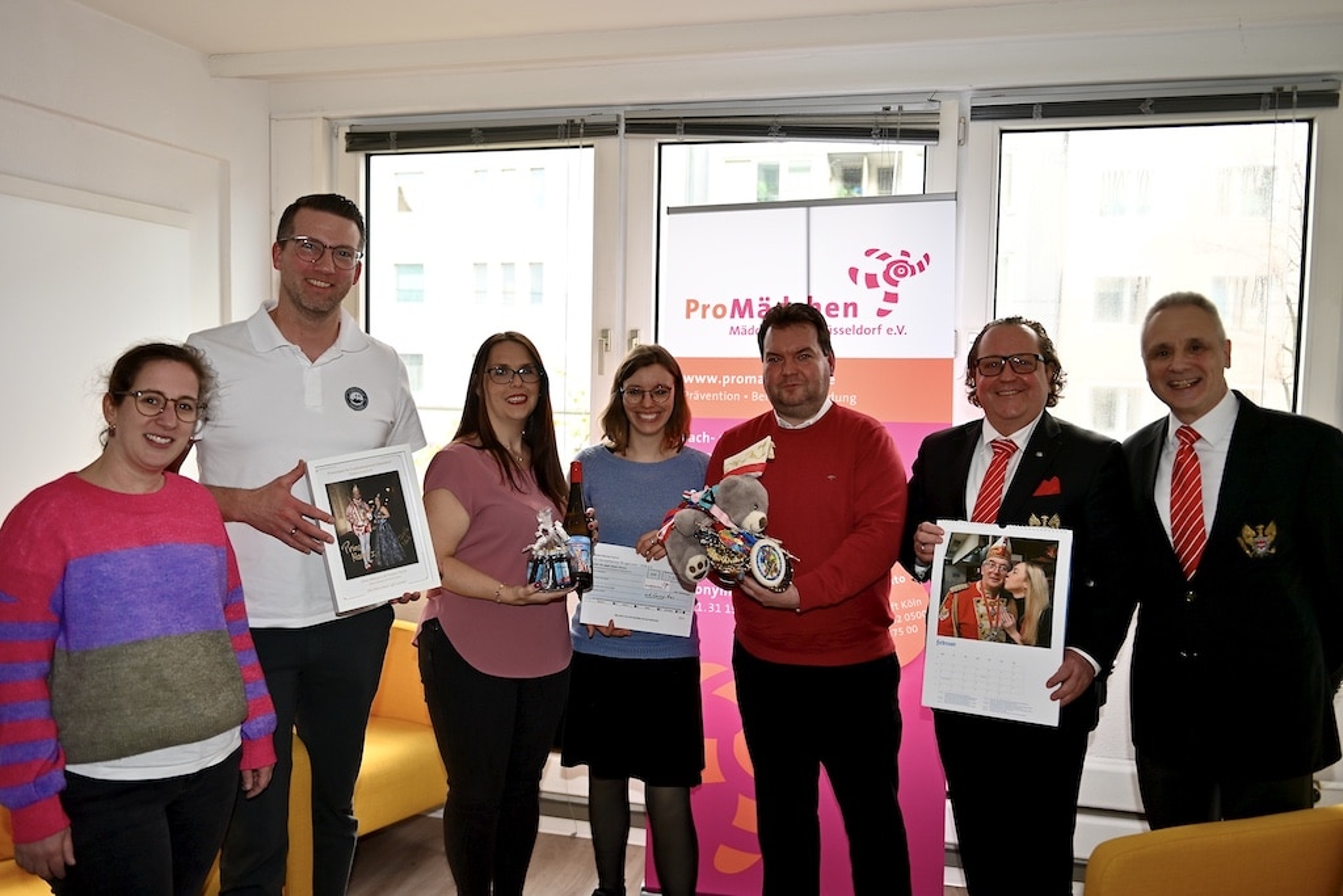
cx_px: 672
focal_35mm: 28
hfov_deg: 65.5
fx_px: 1045
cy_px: 448
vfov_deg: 46.4
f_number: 2.8
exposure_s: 1/100
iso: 180
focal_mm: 28
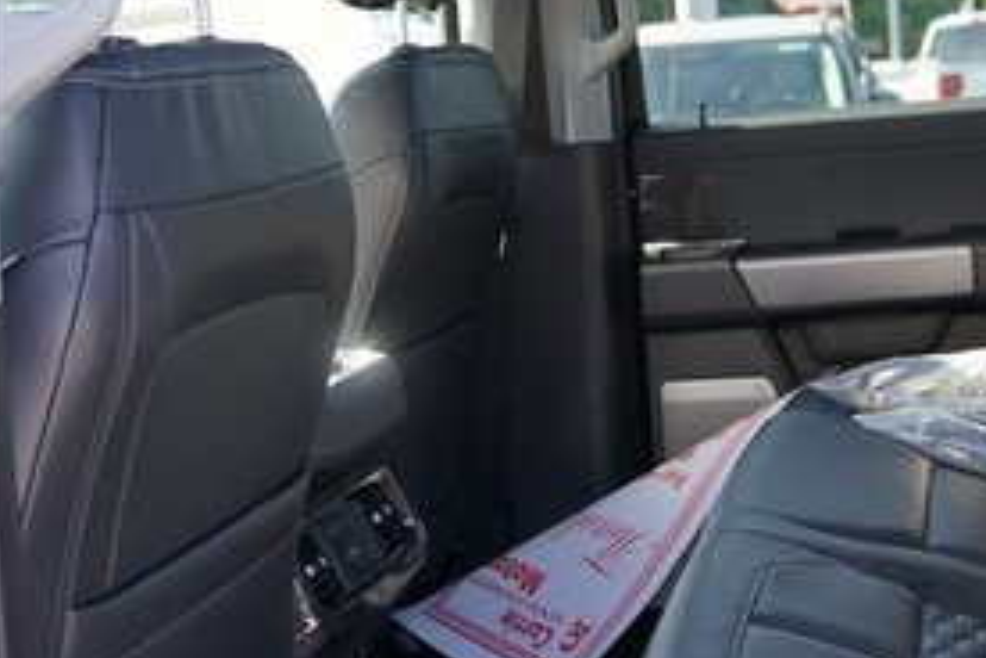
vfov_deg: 20.8
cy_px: 206
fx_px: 1780
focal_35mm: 65
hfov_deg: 30.5
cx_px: 722
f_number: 4
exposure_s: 1/160
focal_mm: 28
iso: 250
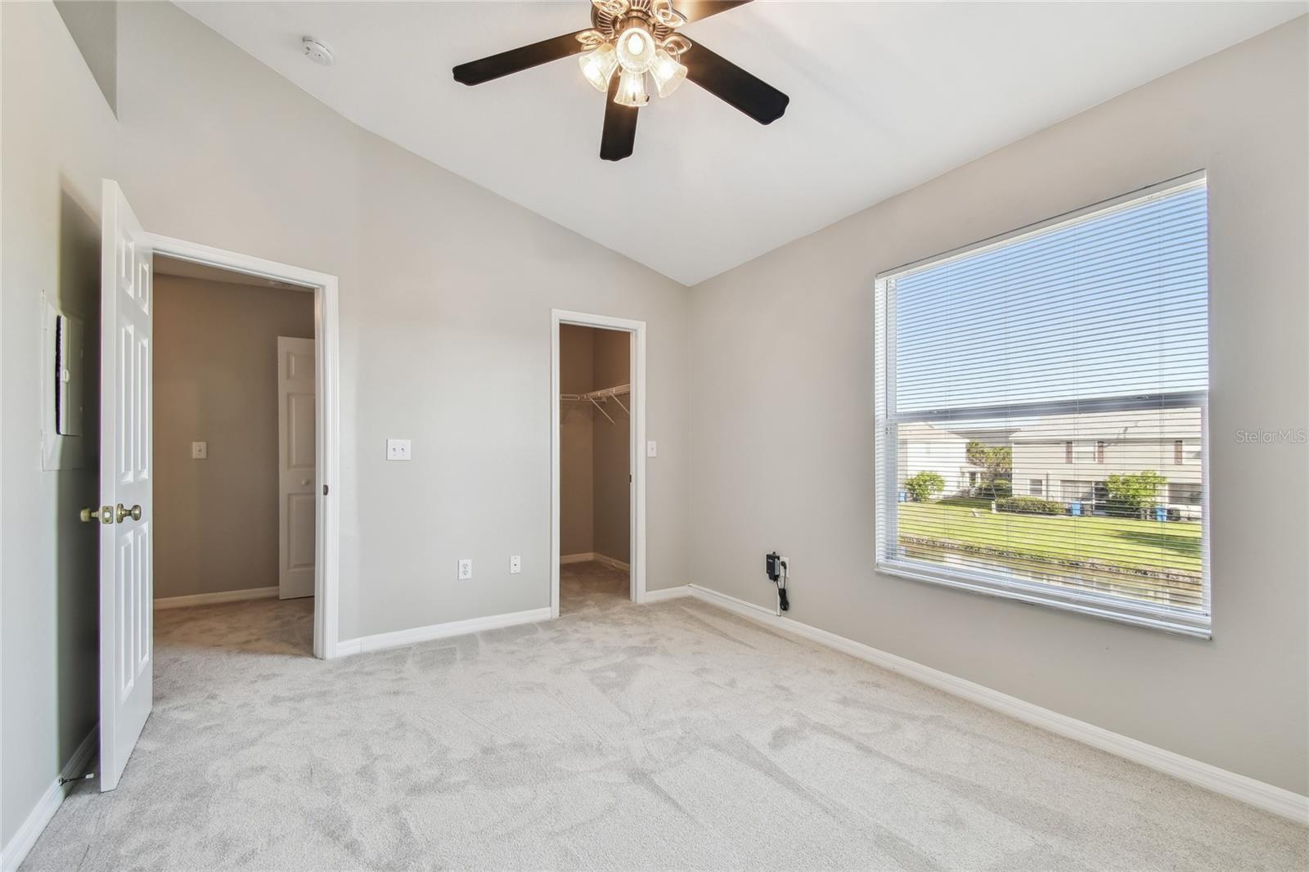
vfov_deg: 77.3
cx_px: 654
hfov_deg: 100.4
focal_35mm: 15
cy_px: 436
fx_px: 545
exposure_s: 1/13
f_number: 7.1
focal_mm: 10
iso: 100
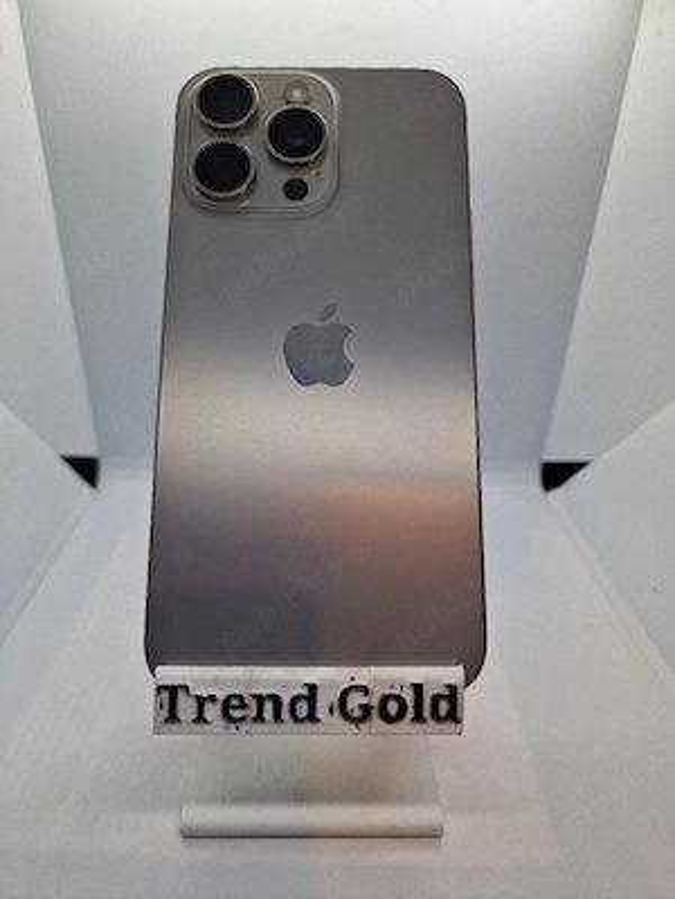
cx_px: 338
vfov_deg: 73.9
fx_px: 598
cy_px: 450
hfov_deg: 58.9
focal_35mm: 23
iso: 50
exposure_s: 1/182
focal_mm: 6.4
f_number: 1.8
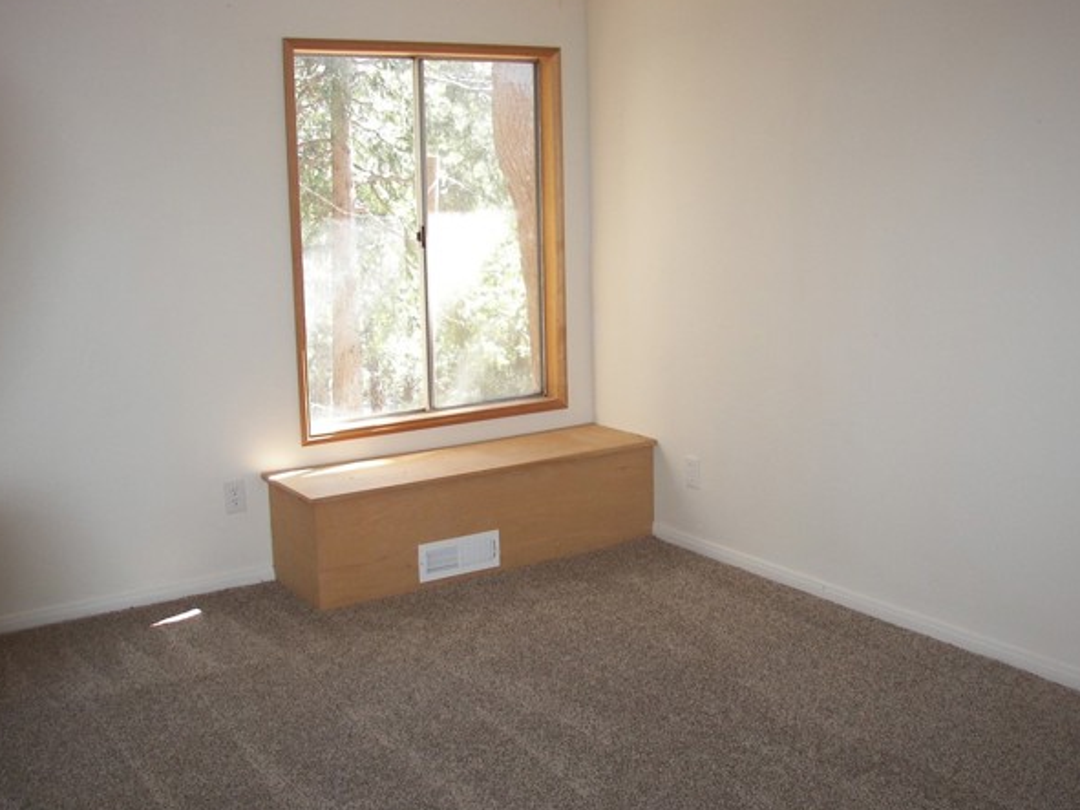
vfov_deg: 36.8
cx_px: 530
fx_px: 1217
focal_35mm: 39
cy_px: 419
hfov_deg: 47.9
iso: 64
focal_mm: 6
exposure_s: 1/30
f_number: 2.8
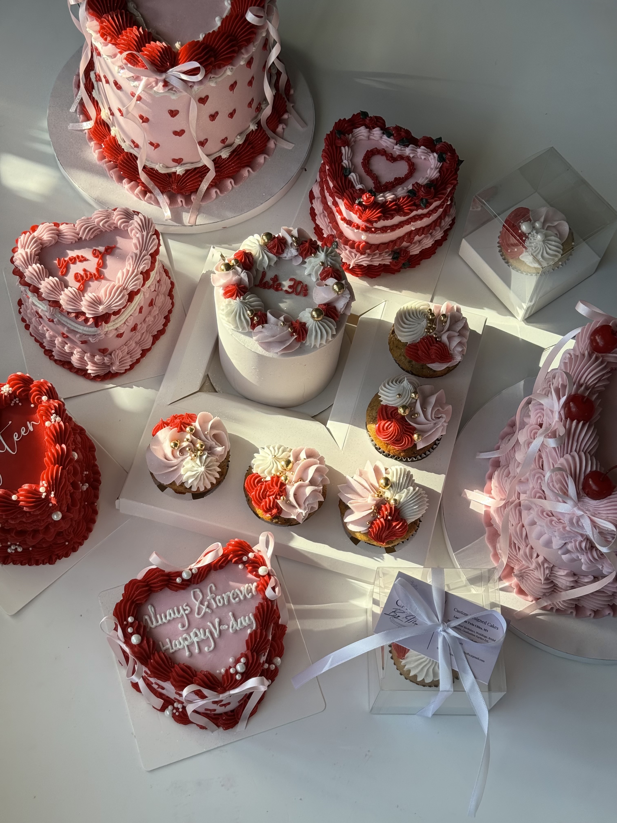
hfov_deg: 30.3
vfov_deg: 39.7
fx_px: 1141
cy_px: 412
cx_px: 308
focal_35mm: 48
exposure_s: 1/885
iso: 100
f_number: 1.78
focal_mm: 6.76
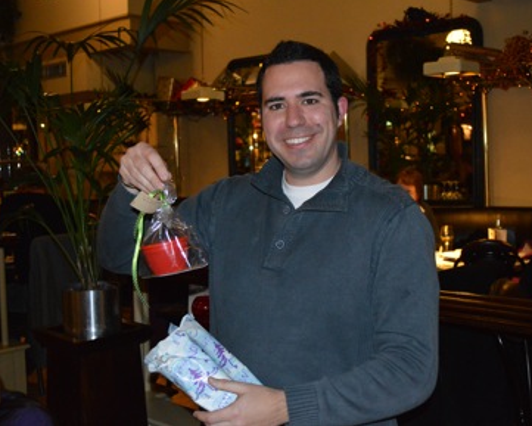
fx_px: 756
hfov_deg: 38.7
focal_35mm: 48
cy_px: 212
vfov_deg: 31.5
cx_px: 289
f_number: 4.5
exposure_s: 1/60
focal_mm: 28
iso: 3200
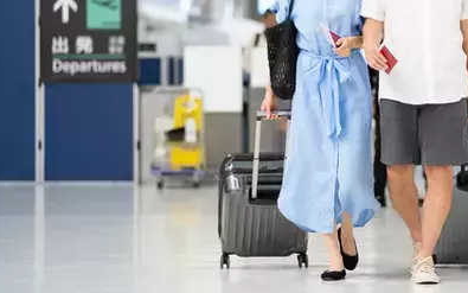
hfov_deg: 10.2
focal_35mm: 206
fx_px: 2628
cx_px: 303
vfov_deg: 6.4
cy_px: 66
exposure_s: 1/400
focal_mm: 133
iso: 1600
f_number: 2.8
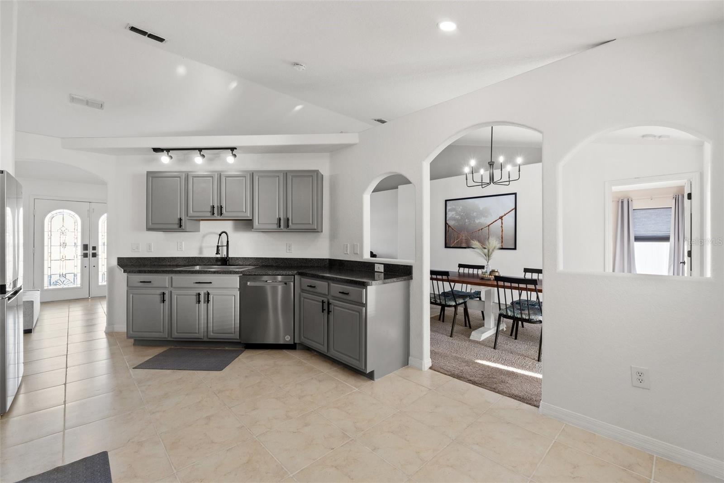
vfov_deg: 74.6
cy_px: 242
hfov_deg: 97.6
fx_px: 317
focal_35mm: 16
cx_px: 362
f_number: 7.1
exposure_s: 1/13
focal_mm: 10.5
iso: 400
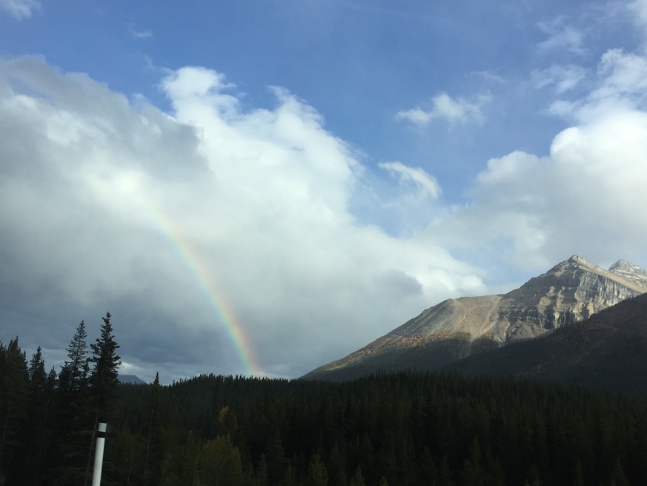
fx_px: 636
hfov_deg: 53.8
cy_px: 279
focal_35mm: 34
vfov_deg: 41.7
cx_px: 362
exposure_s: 1/1199
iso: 32
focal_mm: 4.15
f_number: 2.2
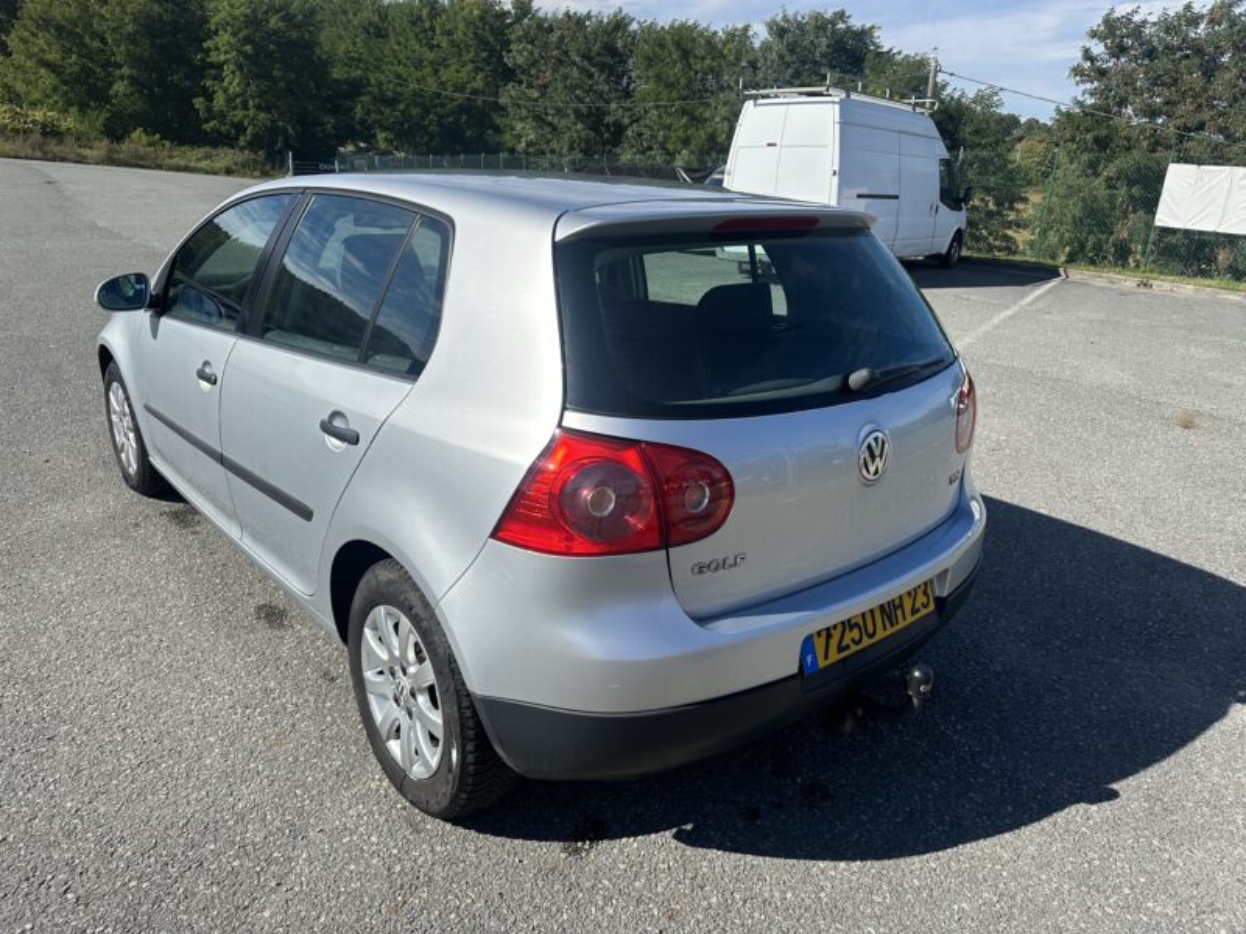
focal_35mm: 24
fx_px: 864
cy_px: 467
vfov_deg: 56.8
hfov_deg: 71.6
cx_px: 623
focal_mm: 6.86
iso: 80
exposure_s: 1/5525
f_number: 1.78
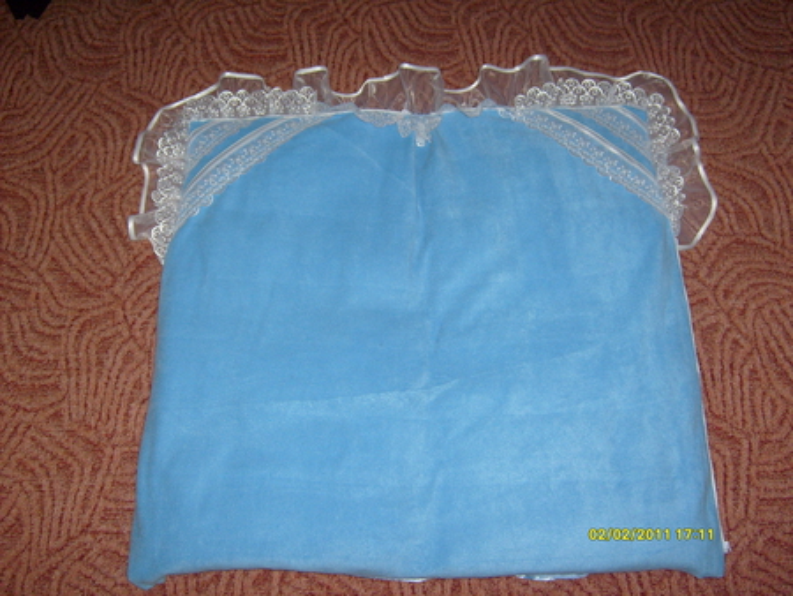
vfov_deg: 40.7
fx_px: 802
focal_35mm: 35
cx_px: 396
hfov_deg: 52.6
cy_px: 298
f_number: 2.8
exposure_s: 1/45
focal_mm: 5.8
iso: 100
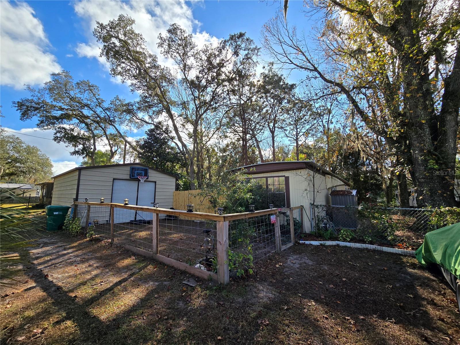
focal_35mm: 13
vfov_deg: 89.9
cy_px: 172
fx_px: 173
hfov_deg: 106.2
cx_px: 230
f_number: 2.2
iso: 50
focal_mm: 2.2
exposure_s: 1/1418
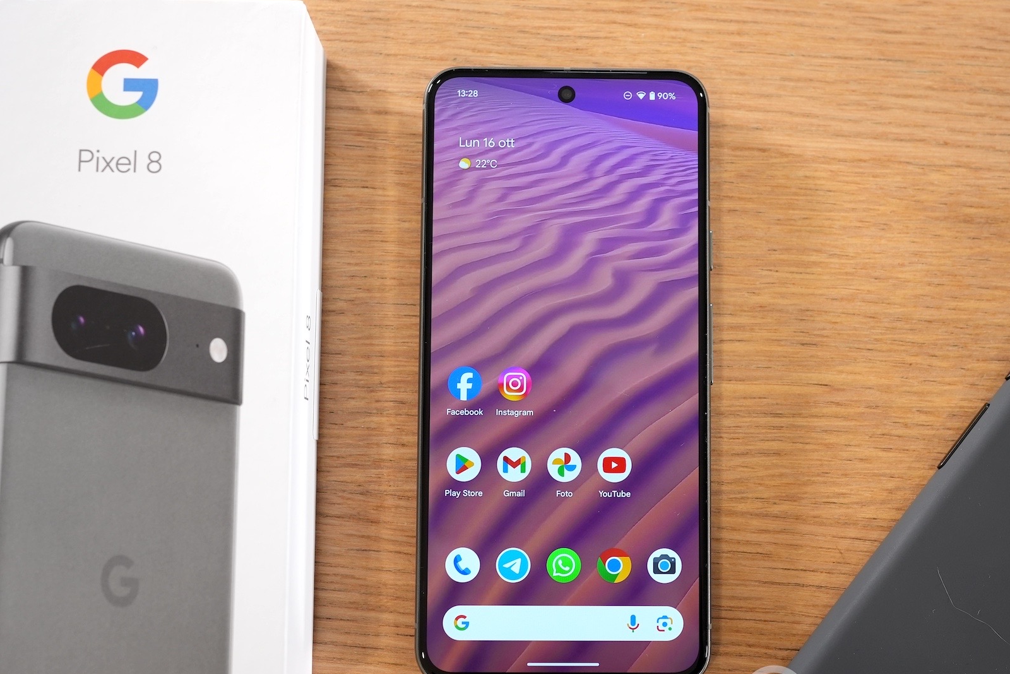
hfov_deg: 46.3
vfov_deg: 31.9
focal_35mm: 42
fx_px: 1179
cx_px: 562
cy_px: 364
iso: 500
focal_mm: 35
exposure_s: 1/60
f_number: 5.6
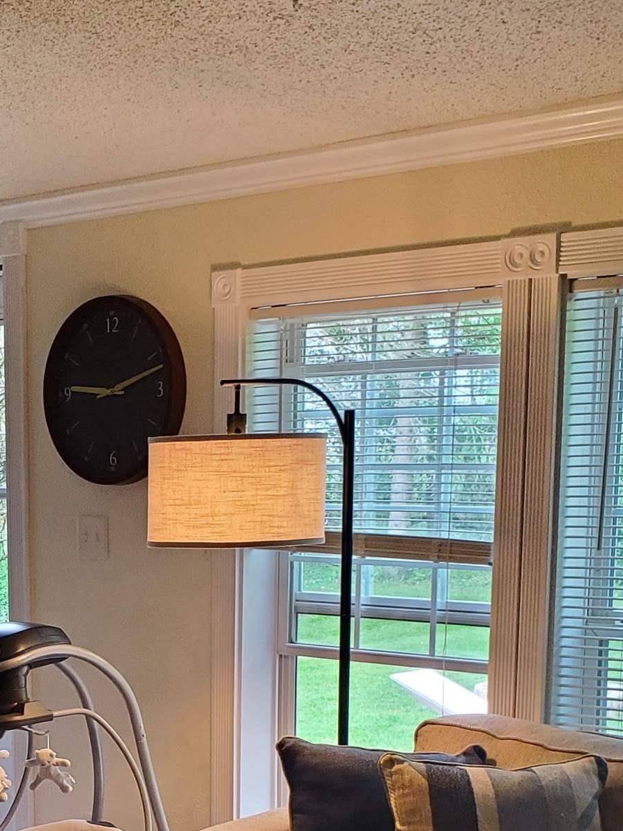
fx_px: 1608
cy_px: 779
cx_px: -2
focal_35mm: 67
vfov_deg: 27.7
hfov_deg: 21.2
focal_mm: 4.3
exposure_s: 1/60
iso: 250
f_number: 2.4
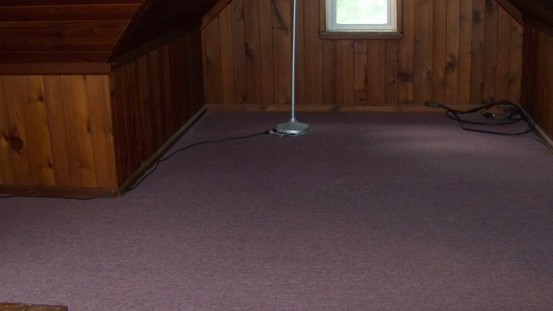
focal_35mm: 46
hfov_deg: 44.6
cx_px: 284
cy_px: 129
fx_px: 674
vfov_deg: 25.9
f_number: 2.8
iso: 200
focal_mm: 5.85
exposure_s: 1/30
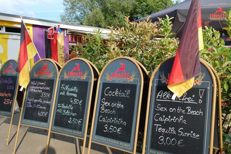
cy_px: 77
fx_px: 221
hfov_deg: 55.1
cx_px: 116
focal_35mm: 34
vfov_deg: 38.3
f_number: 9
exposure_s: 1/500
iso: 800
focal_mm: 23
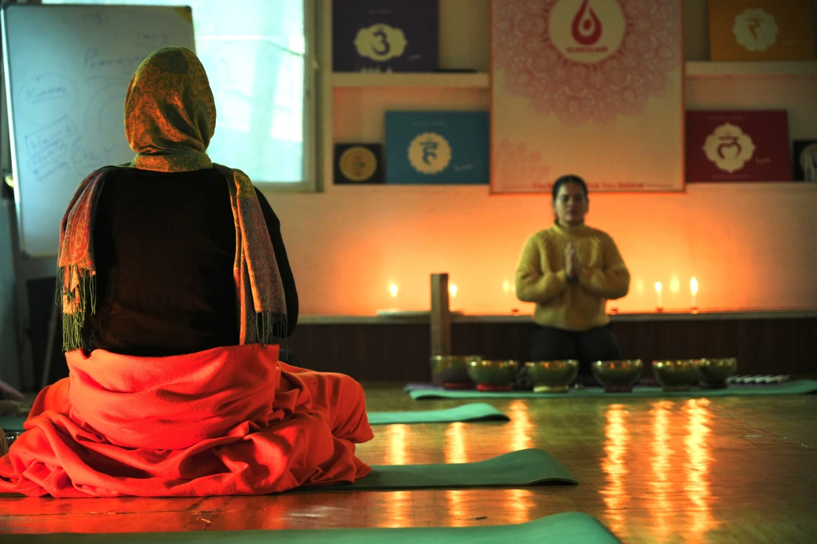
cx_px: 408
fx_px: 2042
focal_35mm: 90
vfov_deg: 15.2
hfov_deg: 22.6
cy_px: 272
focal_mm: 90
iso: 1000
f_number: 4
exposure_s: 1/40
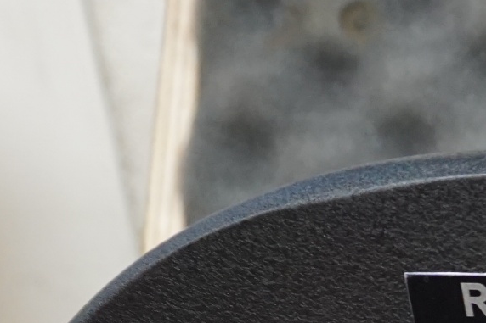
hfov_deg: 13.0
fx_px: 1849
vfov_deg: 9.1
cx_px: 978
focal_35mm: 137
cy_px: 753
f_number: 4
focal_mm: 16
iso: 800
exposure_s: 1/60
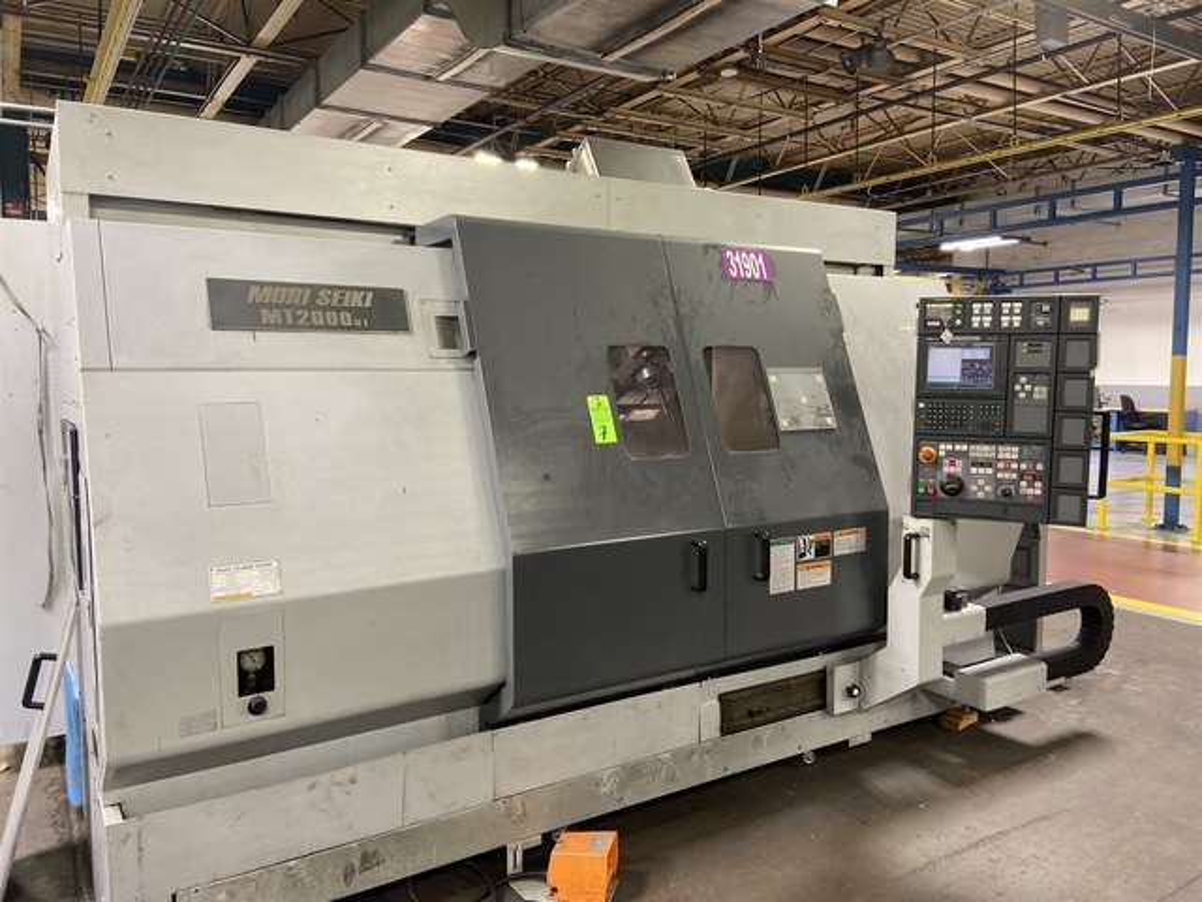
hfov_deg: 67.3
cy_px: 451
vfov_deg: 53.1
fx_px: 903
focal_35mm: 26
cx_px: 601
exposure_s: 1/60
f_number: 1.8
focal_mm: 4.25
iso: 100
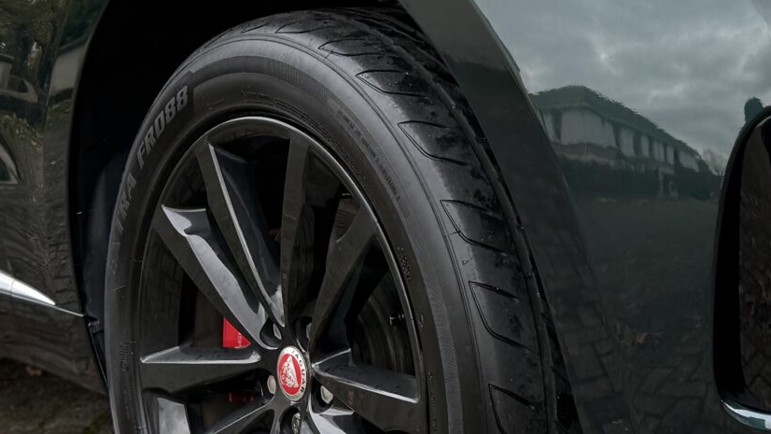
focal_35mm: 81
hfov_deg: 26.0
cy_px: 92
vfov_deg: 14.8
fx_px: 1656
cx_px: 547
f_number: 1.78
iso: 160
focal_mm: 6.76
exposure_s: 1/121
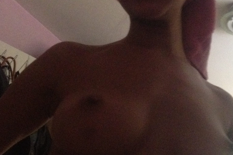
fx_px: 505
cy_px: 53
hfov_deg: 25.9
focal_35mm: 78
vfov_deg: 17.5
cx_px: 149
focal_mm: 4.28
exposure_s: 1/15
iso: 640
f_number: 2.4
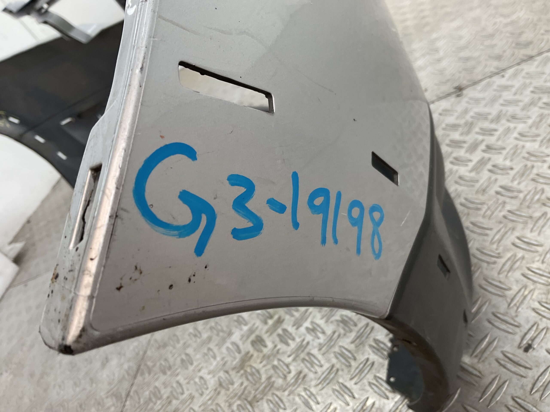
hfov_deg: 61.7
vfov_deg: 48.2
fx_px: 461
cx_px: 275
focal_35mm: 29
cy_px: 206
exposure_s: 1/100
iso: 25
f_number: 1.8
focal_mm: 3
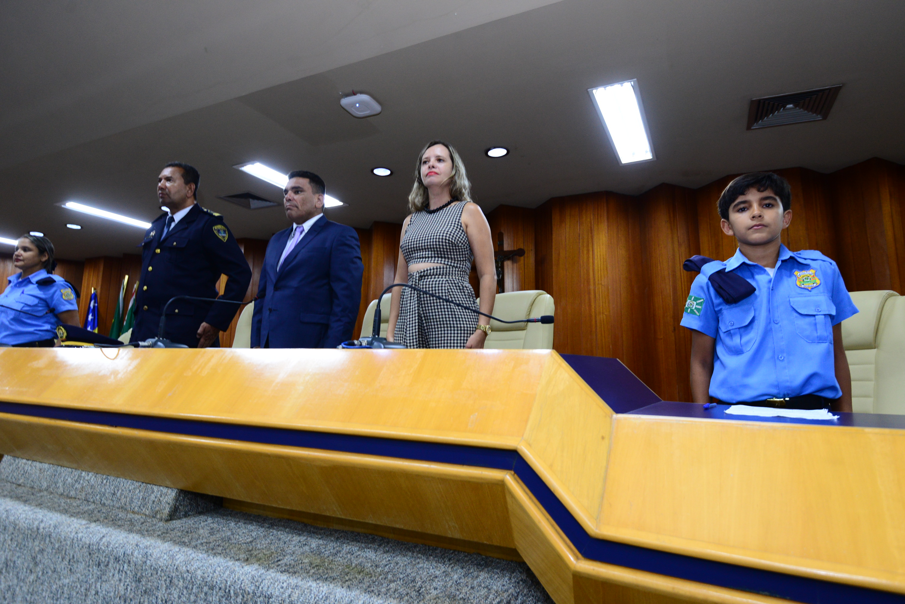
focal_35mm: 20
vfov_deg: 62.0
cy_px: 302
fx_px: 503
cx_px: 452
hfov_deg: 84.0
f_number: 4.5
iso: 1600
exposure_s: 1/60
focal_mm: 20
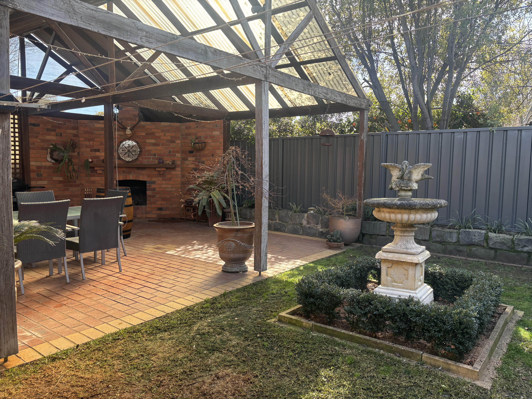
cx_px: 266
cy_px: 200
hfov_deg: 67.3
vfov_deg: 53.1
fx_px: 400
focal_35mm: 26
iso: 50
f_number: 1.6
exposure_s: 1/207
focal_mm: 5.96
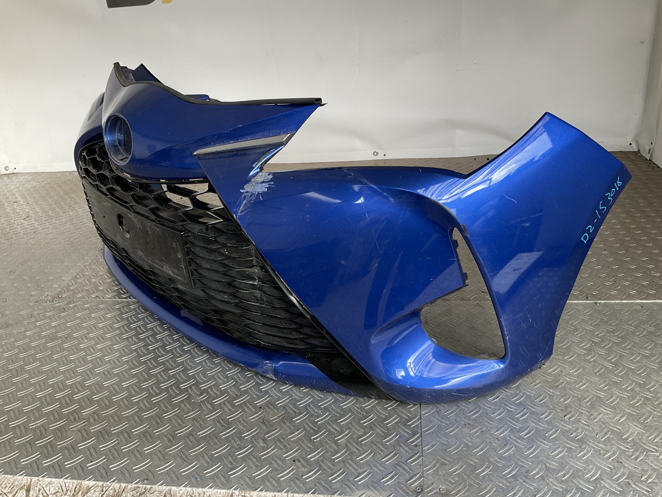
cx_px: 331
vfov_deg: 48.2
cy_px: 248
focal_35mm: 29
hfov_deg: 61.7
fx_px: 555
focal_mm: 3
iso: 25
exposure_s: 1/100
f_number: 1.8
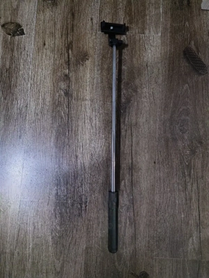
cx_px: 104
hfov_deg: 58.9
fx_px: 185
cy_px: 139
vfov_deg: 73.9
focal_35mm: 23
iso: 2000
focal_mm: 6.3
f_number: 1.7
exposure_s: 1/101
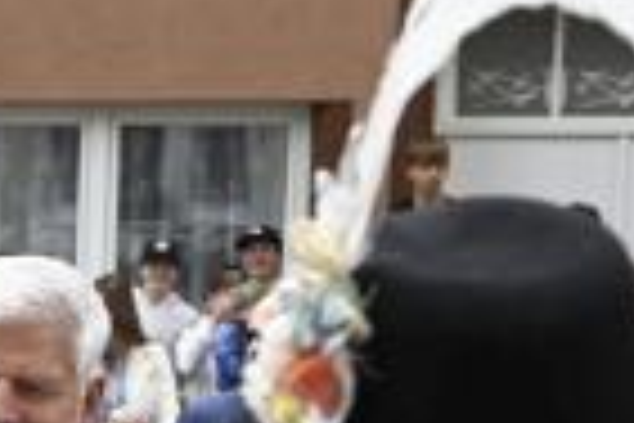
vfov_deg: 7.7
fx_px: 3011
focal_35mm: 171
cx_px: -256
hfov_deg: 11.6
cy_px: 846
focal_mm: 31
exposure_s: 1/1250
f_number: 4.5
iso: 500
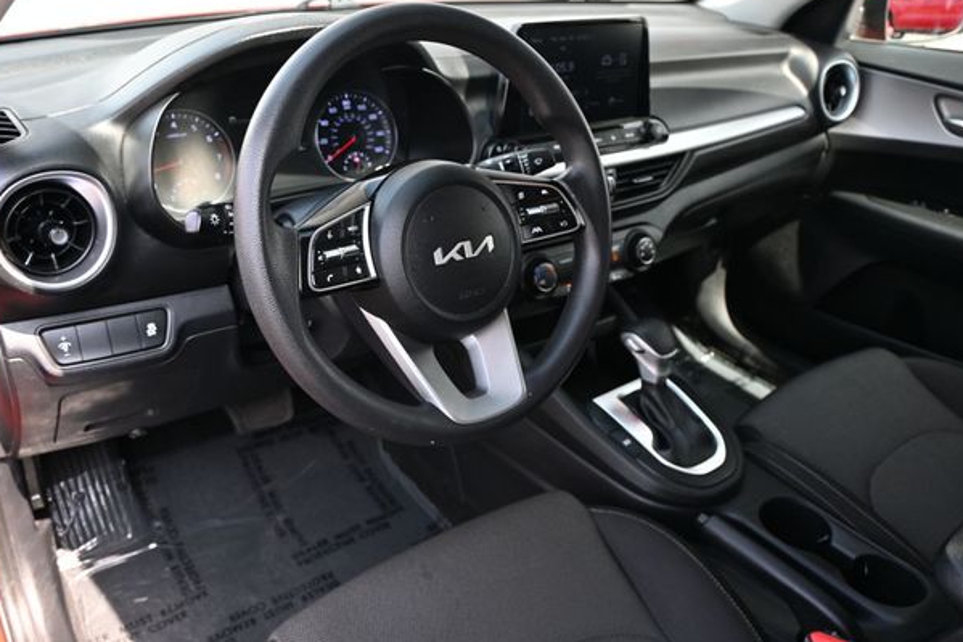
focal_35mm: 31
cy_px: 320
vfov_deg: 42.0
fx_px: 836
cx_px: 469
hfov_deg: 59.9
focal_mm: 19.5
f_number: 3.8
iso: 400
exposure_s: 1/200
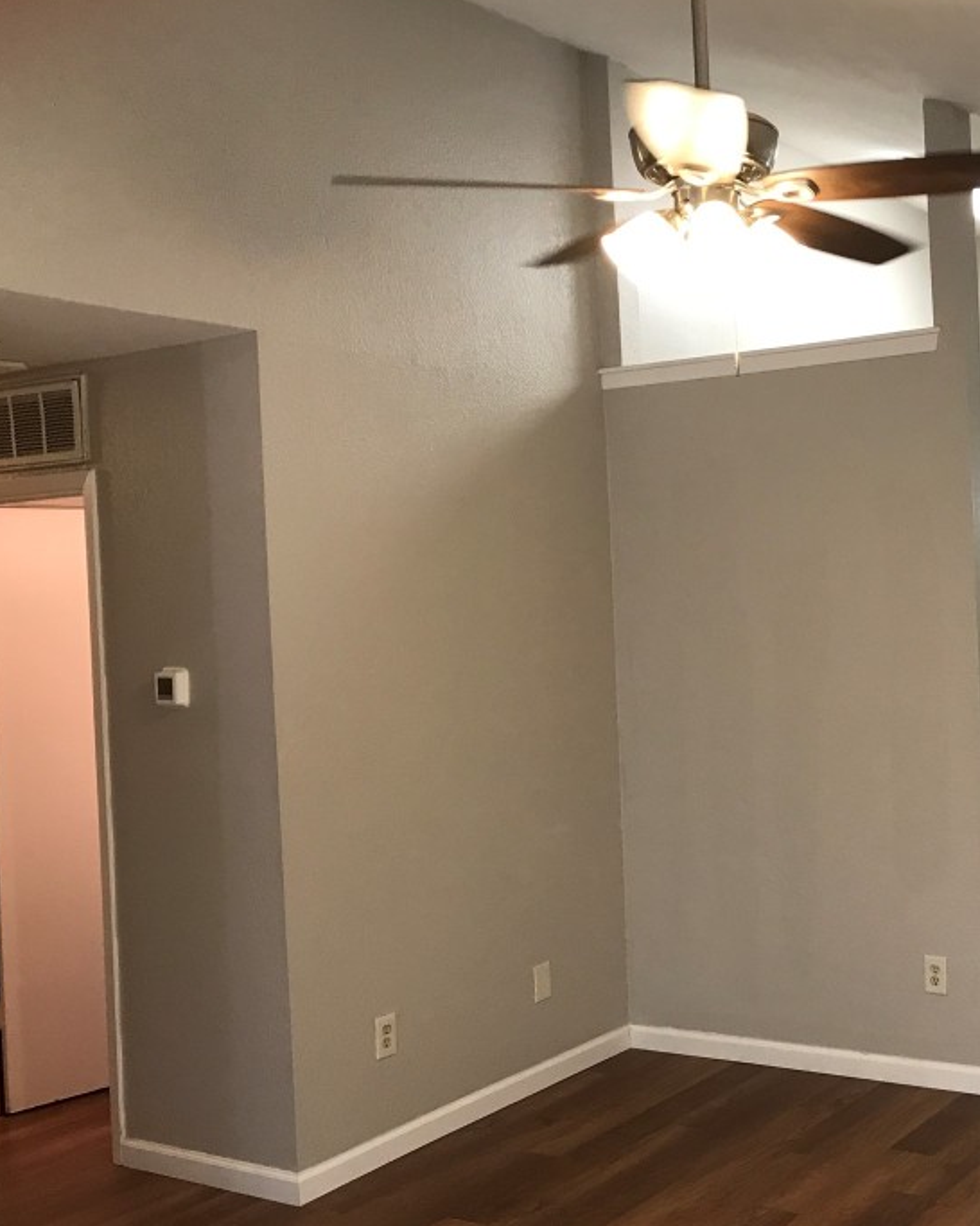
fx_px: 1487
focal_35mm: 41
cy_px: 609
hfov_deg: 34.7
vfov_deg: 44.8
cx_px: 851
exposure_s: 1/30
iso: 40
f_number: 1.8
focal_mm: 3.99
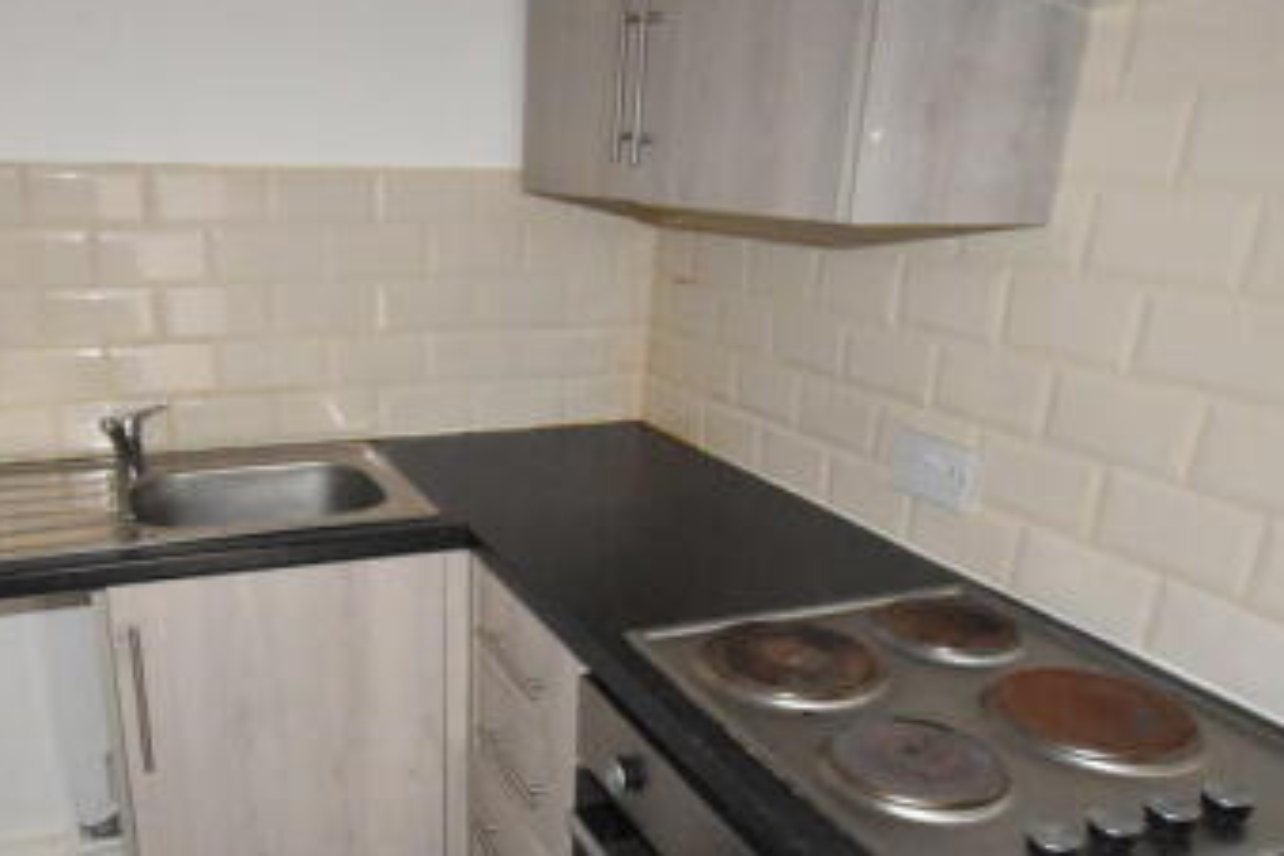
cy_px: 566
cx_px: 498
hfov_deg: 62.9
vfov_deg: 44.4
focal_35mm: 29
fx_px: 1034
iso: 6400
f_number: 4
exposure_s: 1/60
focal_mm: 10
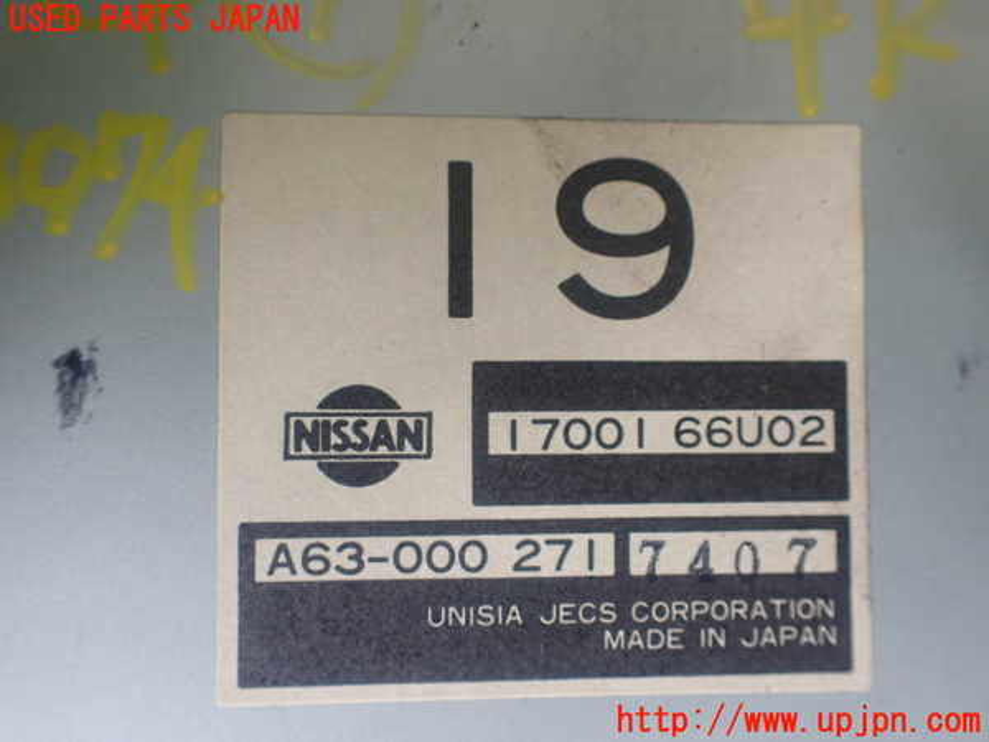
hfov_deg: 60.0
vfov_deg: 46.8
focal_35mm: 30
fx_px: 857
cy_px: 371
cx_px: 494
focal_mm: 5.4
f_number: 2.3
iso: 320
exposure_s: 1/125
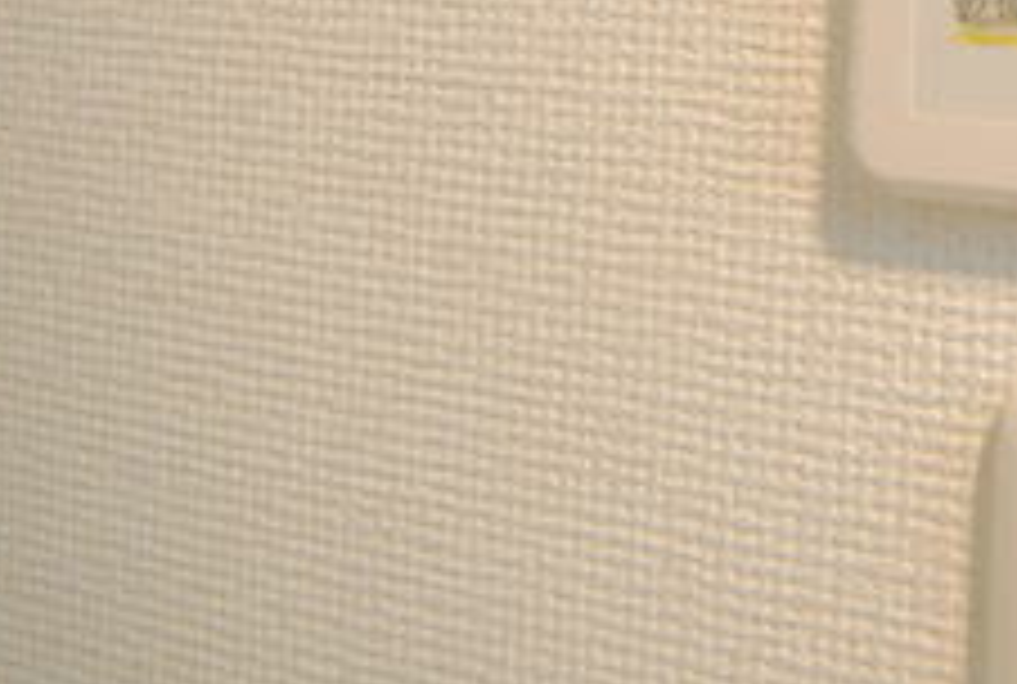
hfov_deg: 39.4
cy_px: -166
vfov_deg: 31.6
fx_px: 963
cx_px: 1233
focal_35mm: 34
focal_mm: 8
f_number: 4.5
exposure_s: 1/80
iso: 1600
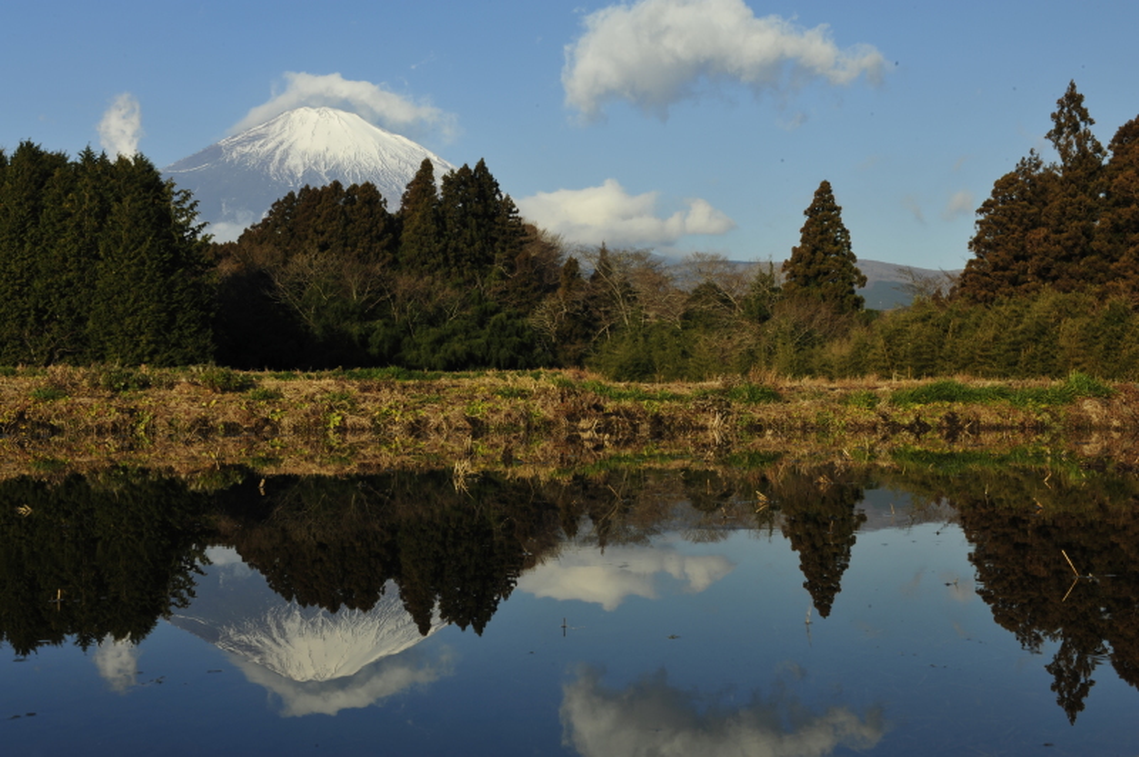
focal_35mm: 48
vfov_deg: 28.0
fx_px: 1517
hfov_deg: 41.1
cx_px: 570
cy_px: 378
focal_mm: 48
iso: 200
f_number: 22
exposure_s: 1/25
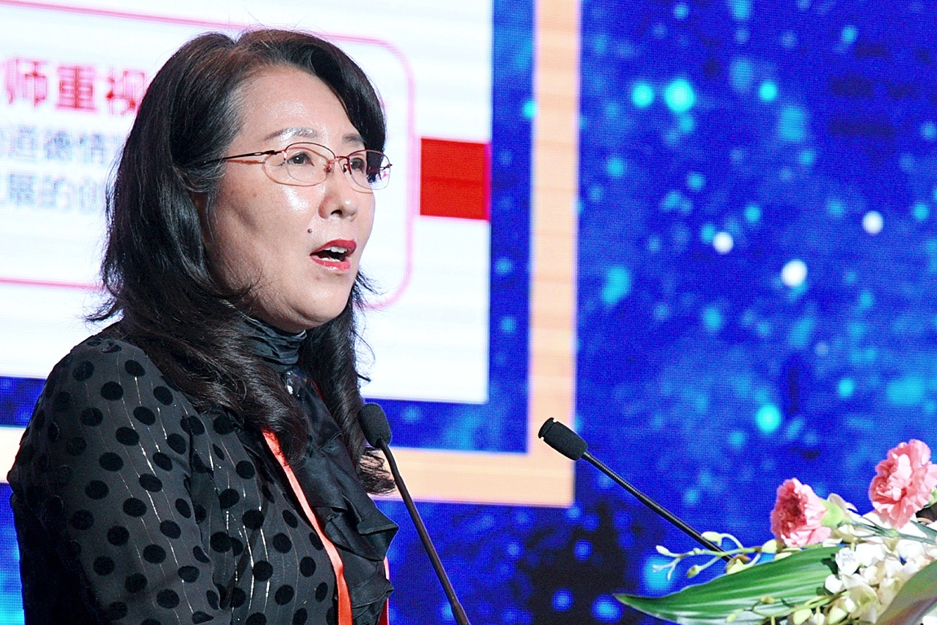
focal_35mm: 251
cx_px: 640
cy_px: 506
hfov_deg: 8.2
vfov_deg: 5.5
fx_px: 6533
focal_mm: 105
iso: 1250
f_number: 4.5
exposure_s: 1/200
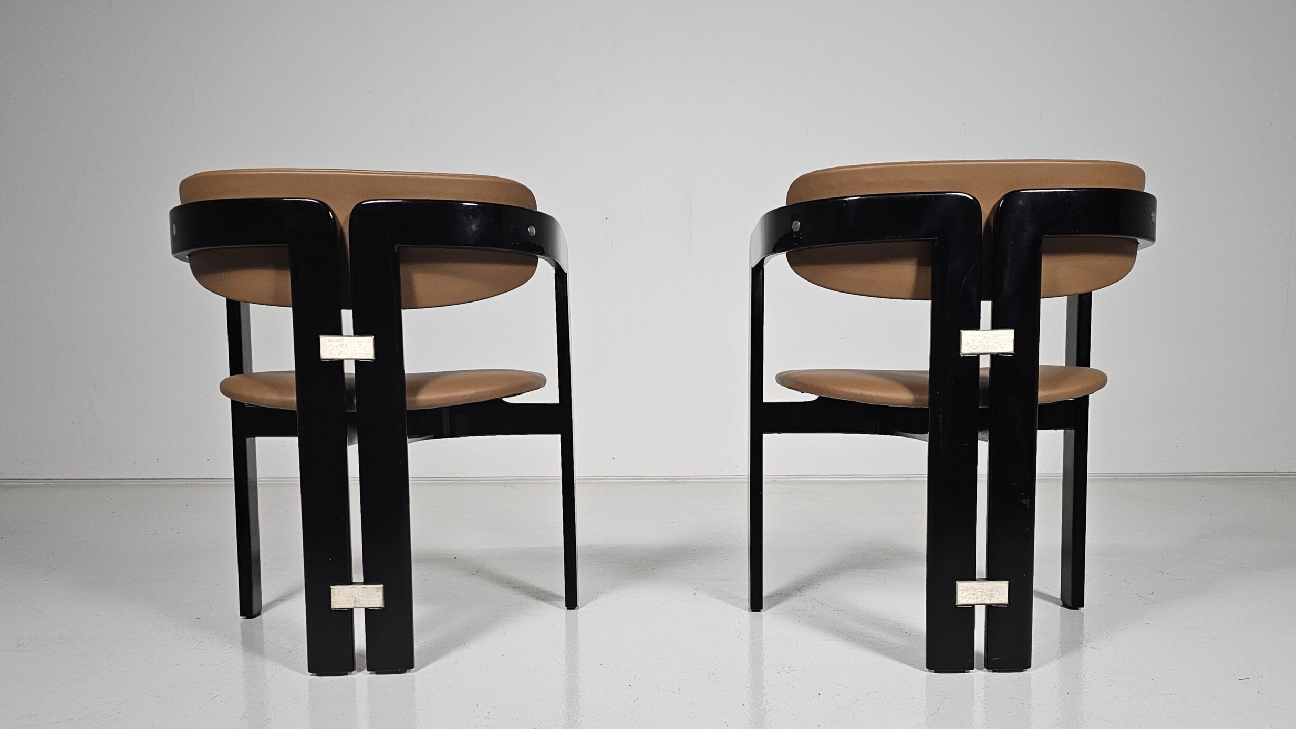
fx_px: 894
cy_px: 412
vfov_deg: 44.3
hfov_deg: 71.9
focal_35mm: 26
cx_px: 661
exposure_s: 1/143
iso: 500
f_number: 1.7
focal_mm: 6.3
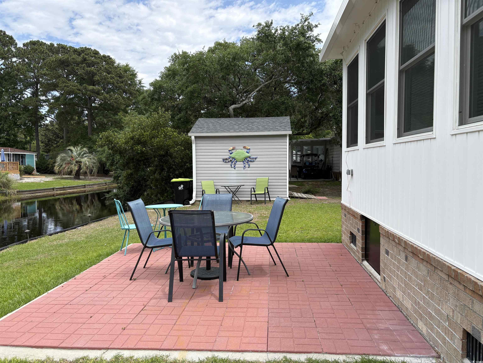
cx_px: 242
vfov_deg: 53.1
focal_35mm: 26
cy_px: 182
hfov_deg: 67.3
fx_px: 363
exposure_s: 1/2451
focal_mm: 5.96
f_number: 1.6
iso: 50
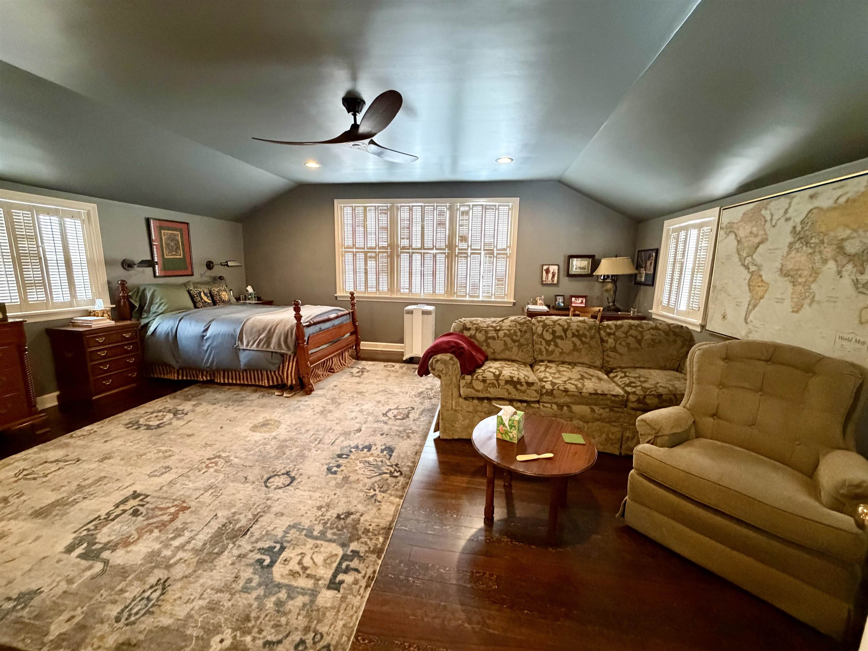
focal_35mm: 14
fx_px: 351
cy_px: 326
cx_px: 434
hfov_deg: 102.1
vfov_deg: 85.7
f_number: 2.2
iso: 1000
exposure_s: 1/60
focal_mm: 2.22
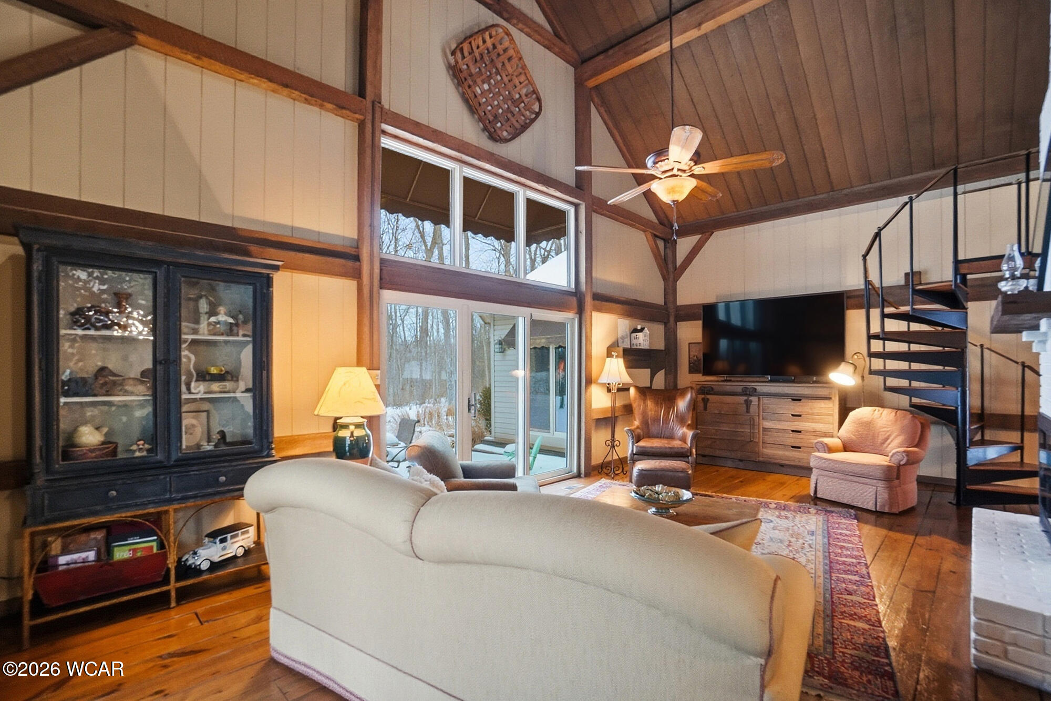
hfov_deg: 100.4
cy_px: 350
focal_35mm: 15
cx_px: 526
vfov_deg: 77.3
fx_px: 438
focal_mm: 10
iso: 125
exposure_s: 1/60
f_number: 5.6
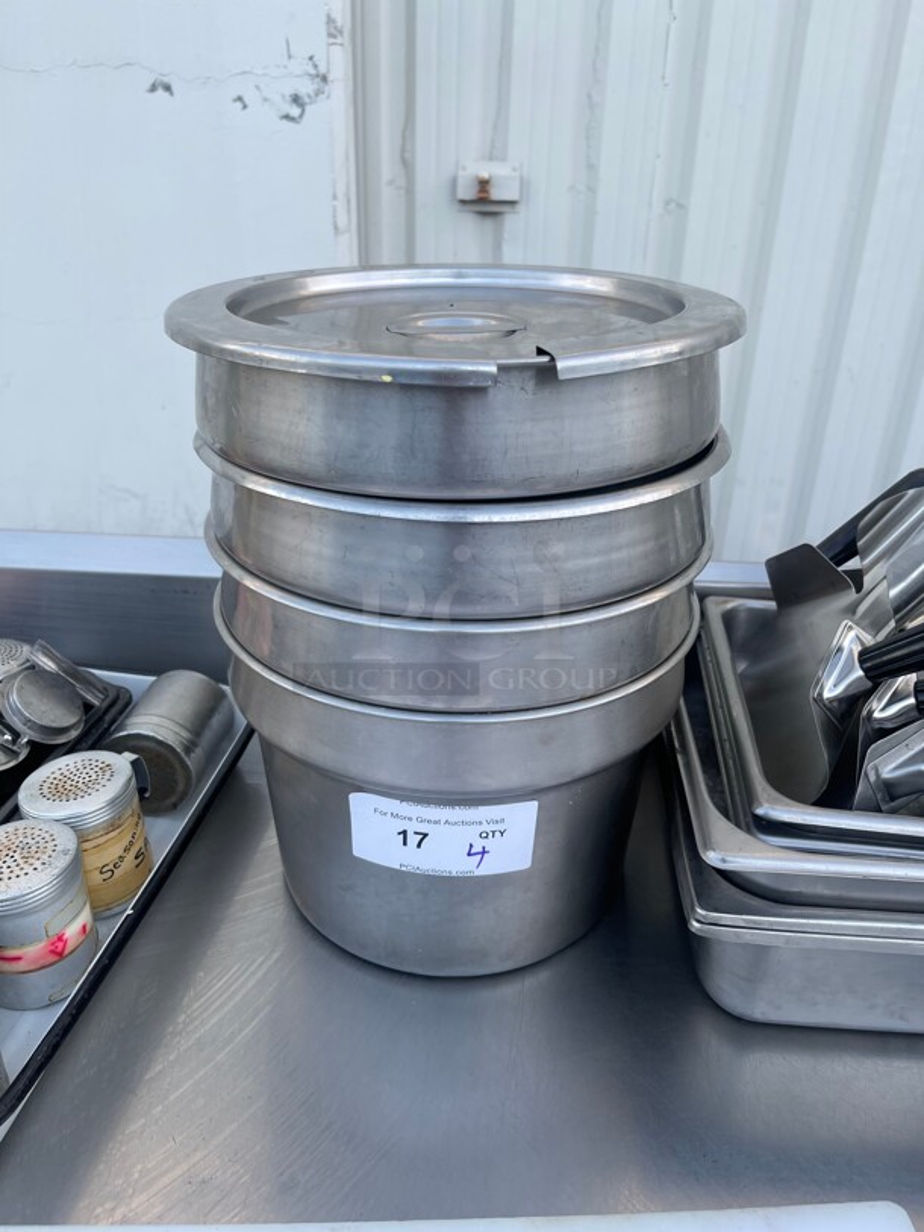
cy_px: 616
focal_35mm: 26
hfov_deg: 53.1
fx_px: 925
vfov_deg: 67.3
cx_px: 462
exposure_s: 1/328
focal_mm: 5.1
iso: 32
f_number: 1.6
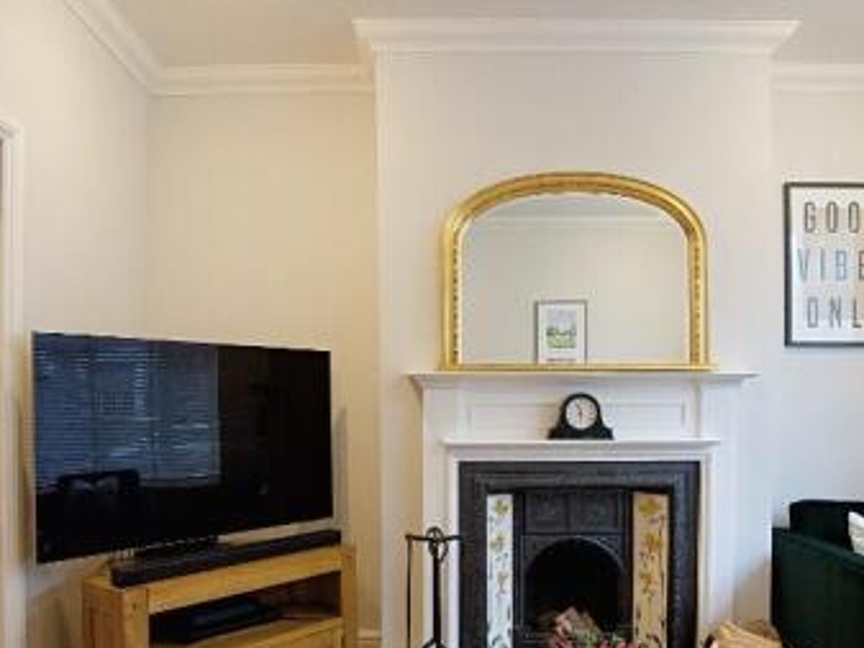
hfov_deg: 63.4
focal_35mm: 28
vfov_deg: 49.4
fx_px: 699
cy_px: 394
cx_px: 433
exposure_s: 1/160
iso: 2500
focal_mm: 10
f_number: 4
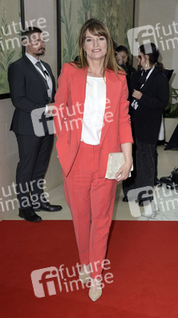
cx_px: 95
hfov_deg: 22.6
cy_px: 158
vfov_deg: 39.2
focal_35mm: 53
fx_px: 445
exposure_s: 1/200
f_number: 5.6
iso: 640
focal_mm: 50
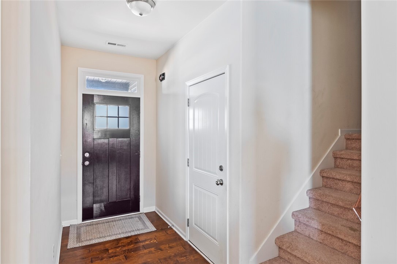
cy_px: 132
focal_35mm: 20
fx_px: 220
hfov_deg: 84.0
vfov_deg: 61.9
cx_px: 198
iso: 800
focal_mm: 20
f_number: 7.1
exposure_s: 1/2.5
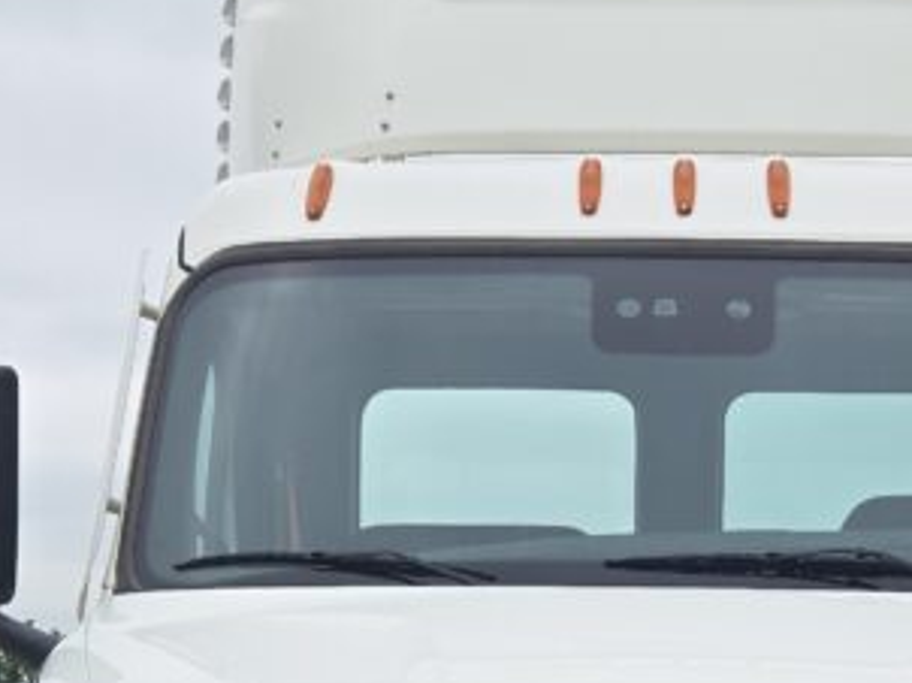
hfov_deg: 24.9
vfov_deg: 17.9
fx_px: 2053
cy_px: 825
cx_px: 601
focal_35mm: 78
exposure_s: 1/1623
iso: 25
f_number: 1.8
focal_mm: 5.4
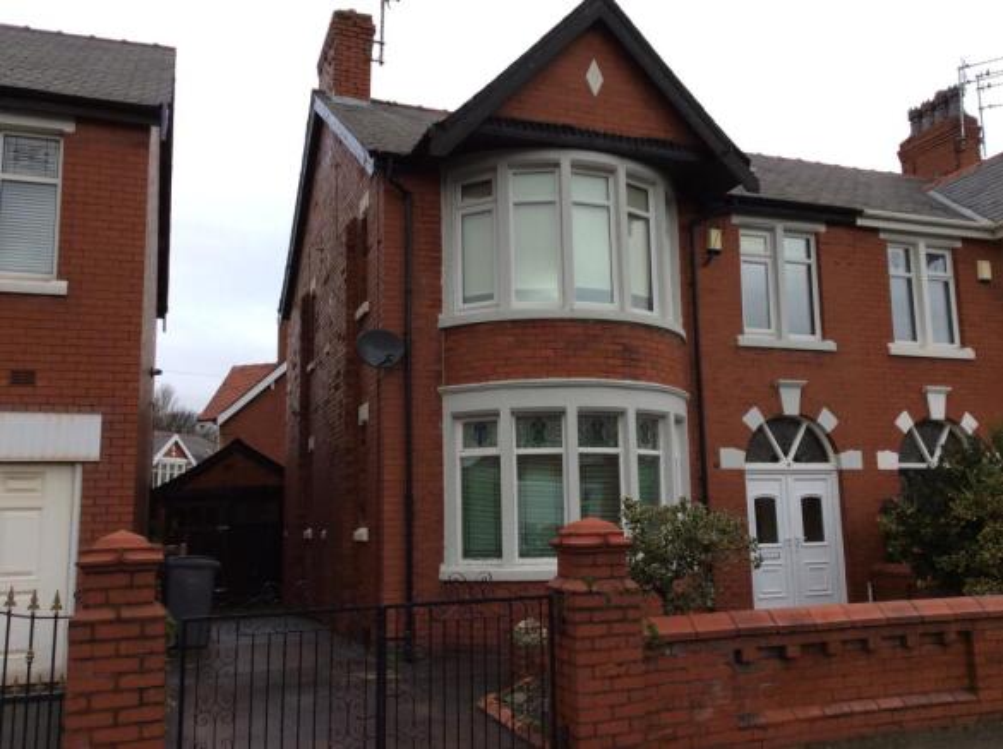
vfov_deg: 44.1
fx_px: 926
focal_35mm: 32
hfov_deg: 56.9
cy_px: 374
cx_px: 502
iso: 32
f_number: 2.4
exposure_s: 1/555
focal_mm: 3.3
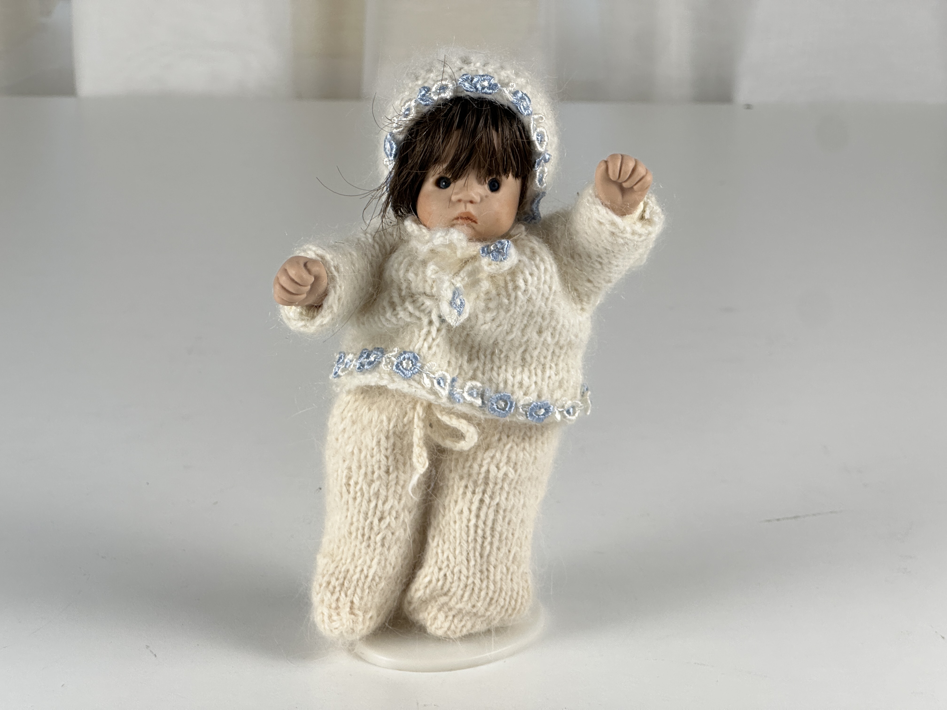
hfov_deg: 25.3
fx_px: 2107
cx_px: 474
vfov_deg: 19.1
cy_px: 355
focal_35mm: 77
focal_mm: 9
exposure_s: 1/100
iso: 64
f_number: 2.8
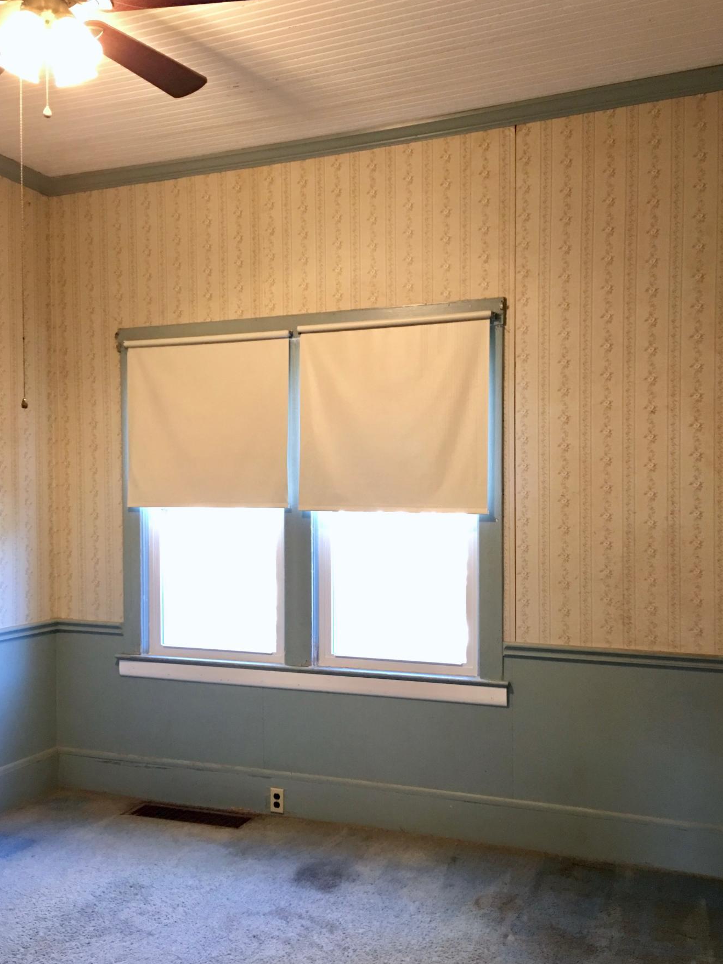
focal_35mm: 33
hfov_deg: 42.9
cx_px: 375
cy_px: 507
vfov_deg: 55.3
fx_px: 919
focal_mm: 4.15
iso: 100
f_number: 2.2
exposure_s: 1/15
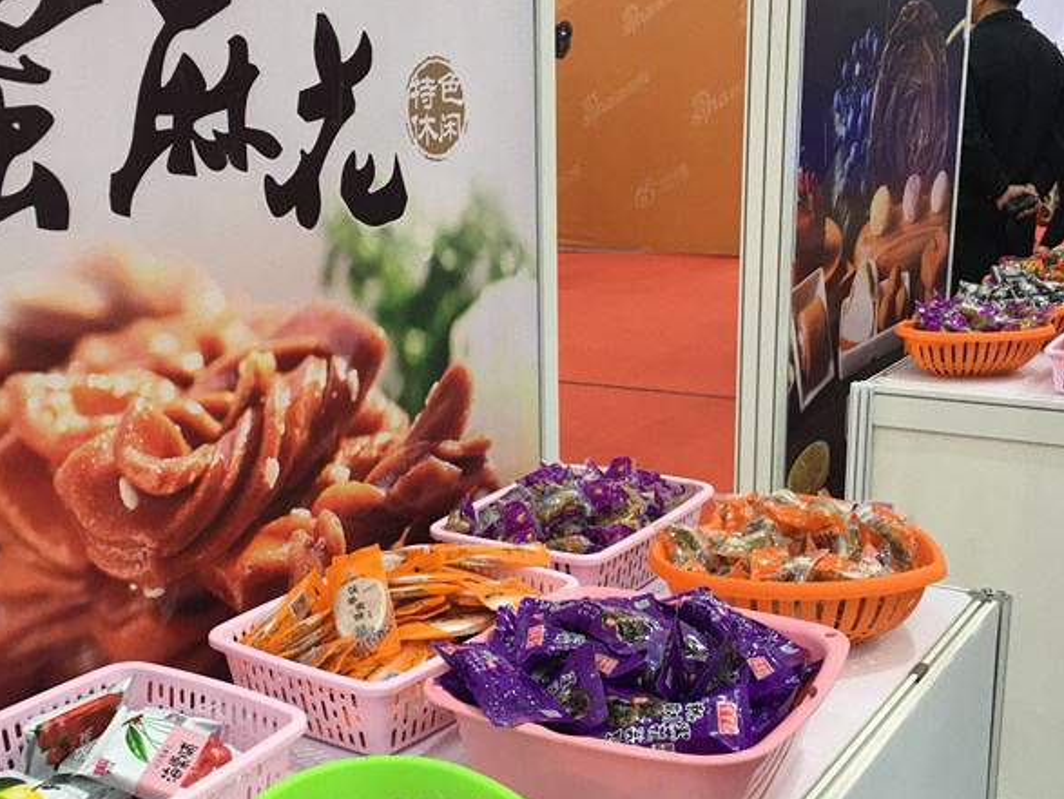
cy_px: 484
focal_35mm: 42
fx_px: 1292
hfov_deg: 44.7
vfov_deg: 34.3
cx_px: 473
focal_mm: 4.15
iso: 50
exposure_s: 1/33
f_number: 2.2
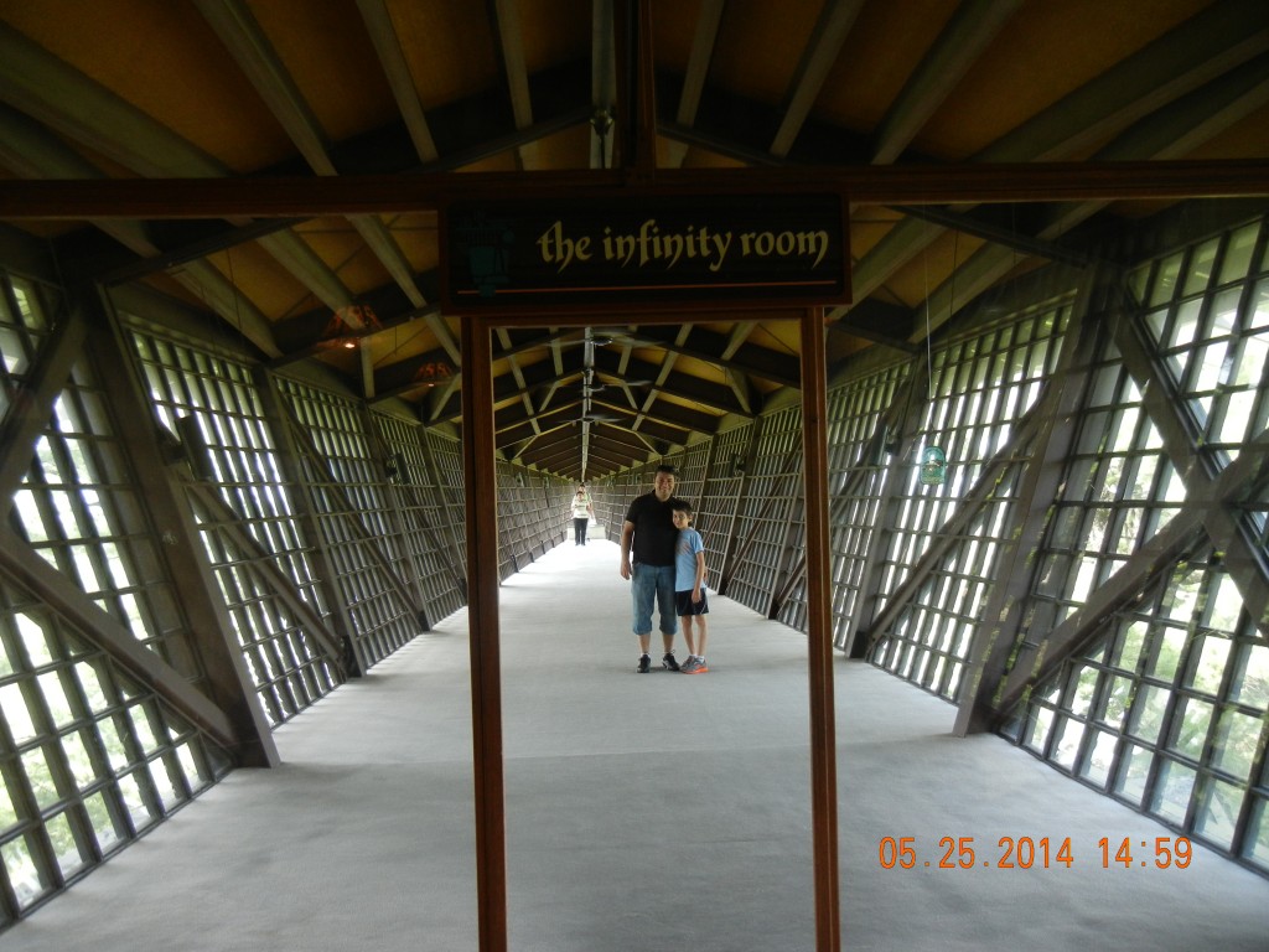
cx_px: 634
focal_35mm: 30
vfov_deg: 46.8
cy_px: 476
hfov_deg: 60.0
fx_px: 1100
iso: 298
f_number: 3.5
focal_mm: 5.4
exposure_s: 1/55.7
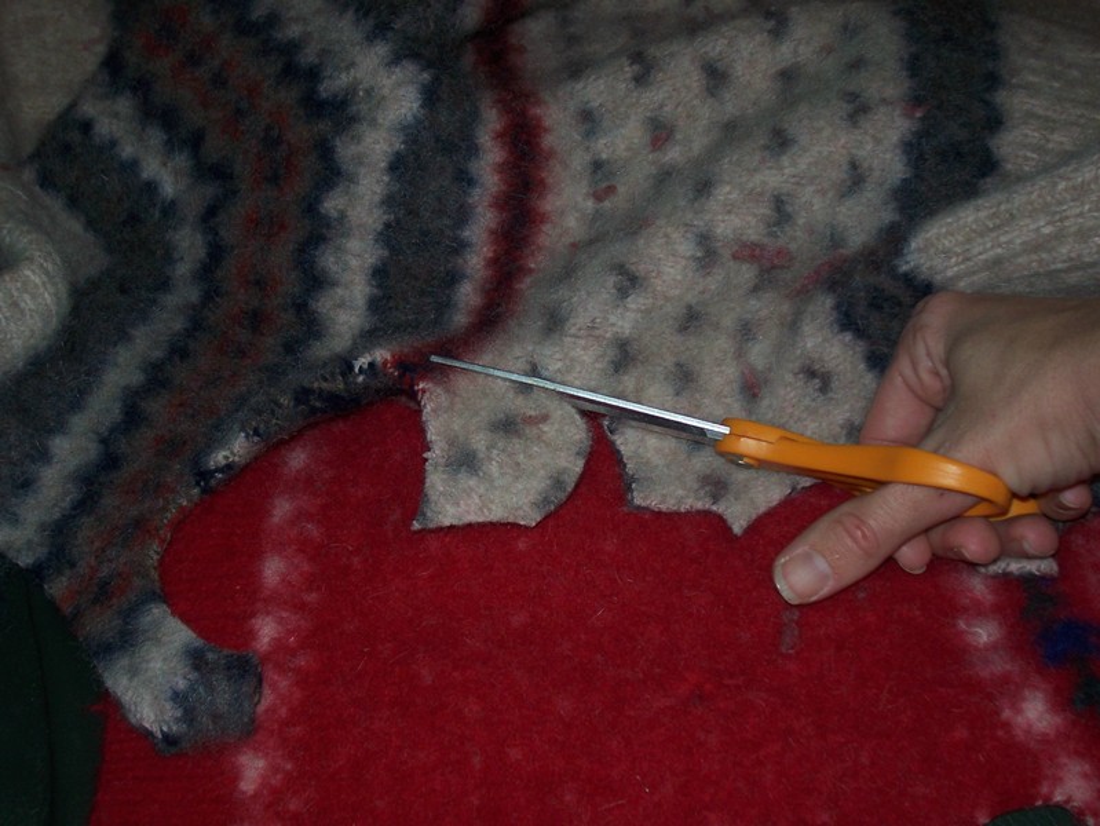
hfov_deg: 36.2
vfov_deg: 27.5
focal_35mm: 53
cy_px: 413
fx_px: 1685
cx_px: 550
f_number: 3.4
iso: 80
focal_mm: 8.6
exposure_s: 1/60
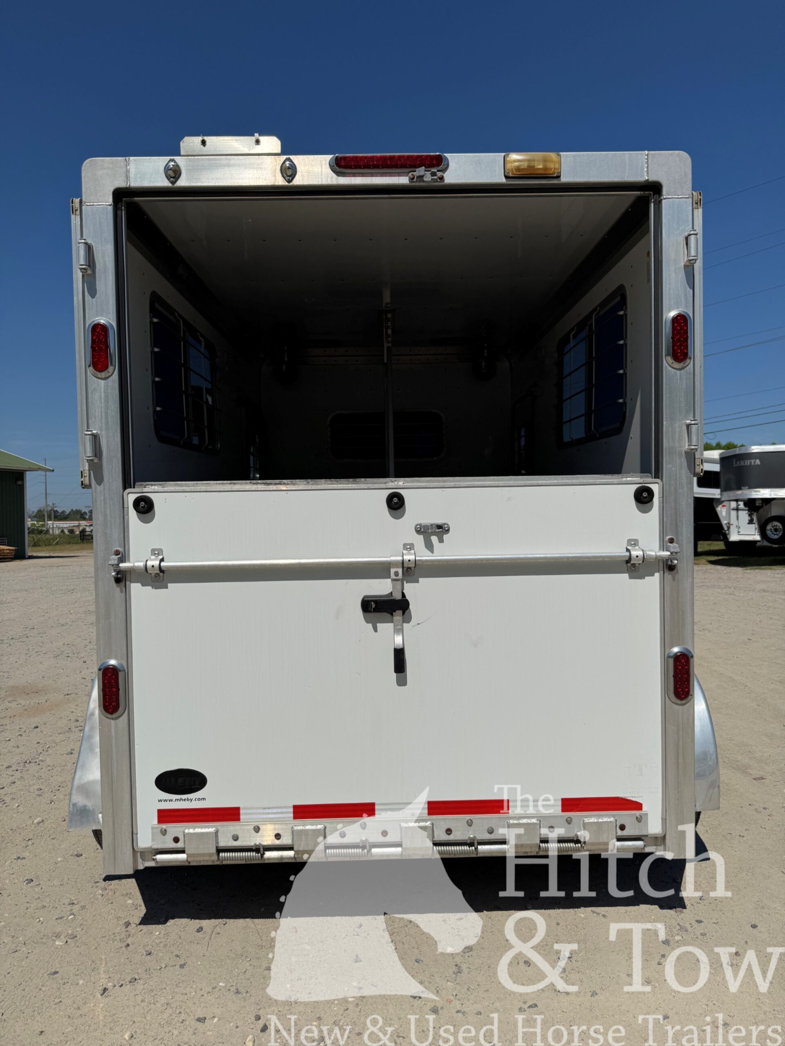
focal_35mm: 24
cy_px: 523
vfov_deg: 71.6
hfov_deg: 56.8
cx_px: 392
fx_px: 726
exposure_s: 1/12346
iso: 64
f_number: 1.78
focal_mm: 6.76
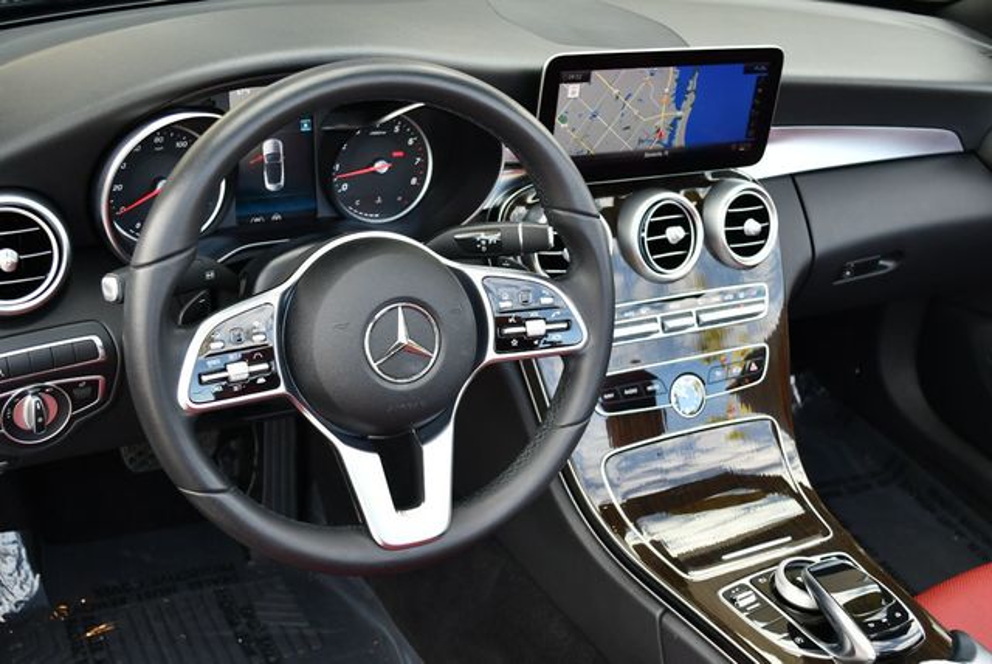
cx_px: 496
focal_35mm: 44
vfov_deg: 30.6
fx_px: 1214
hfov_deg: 44.5
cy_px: 332
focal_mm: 22
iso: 400
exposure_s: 1/250
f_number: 3.8
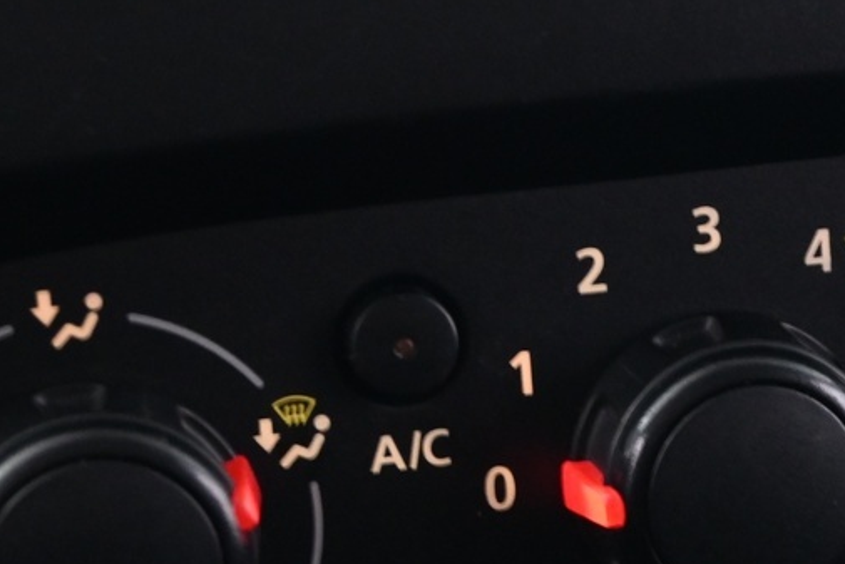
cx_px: 733
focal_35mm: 125
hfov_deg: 16.2
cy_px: 500
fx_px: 2935
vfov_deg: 10.9
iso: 1600
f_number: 4.5
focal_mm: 26
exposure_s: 1/5
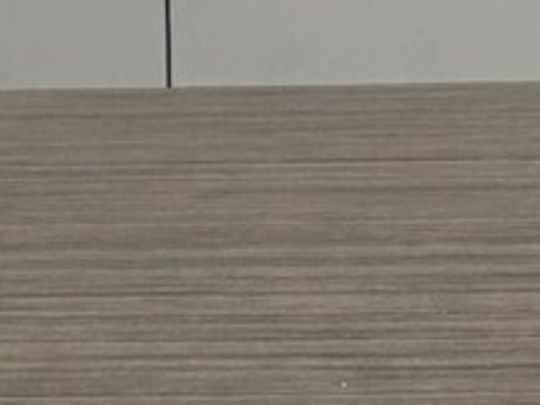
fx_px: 2136
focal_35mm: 137
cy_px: -712
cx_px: 1371
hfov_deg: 11.4
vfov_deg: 9.2
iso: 500
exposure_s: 1/120
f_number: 1.7
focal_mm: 6.3
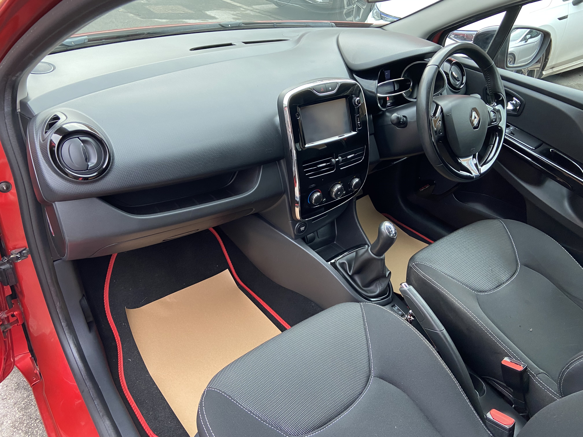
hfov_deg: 67.3
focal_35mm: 26
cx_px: 292
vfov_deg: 53.1
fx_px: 438
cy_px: 218
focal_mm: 4.25
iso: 125
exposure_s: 1/62
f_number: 1.8
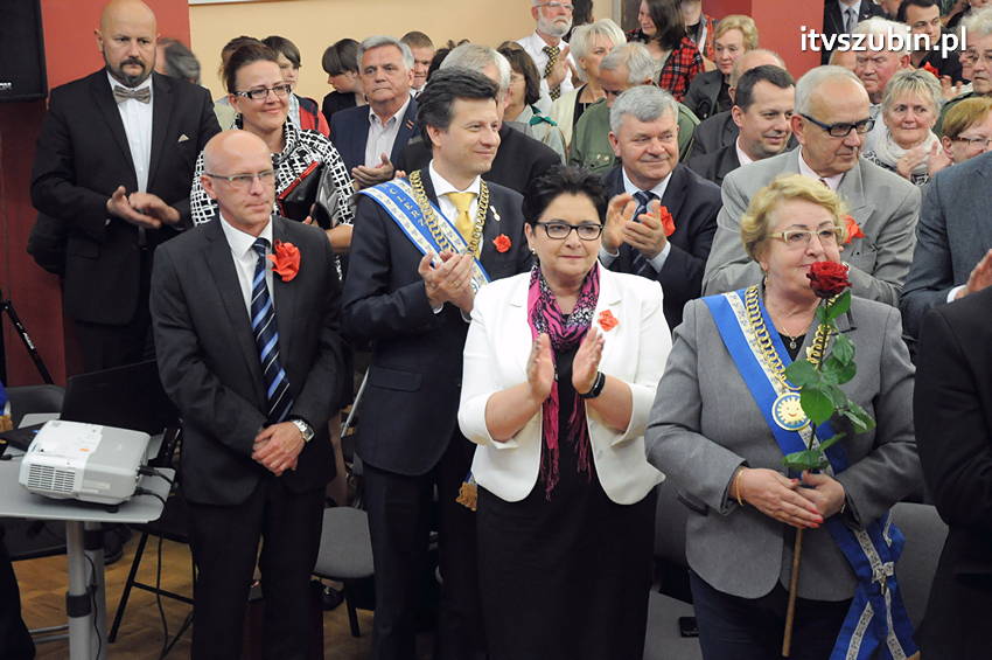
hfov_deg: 28.1
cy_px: 330
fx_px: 1982
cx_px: 496
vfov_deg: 18.9
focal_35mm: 72
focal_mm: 48
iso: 2500
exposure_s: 1/80
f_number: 5.6
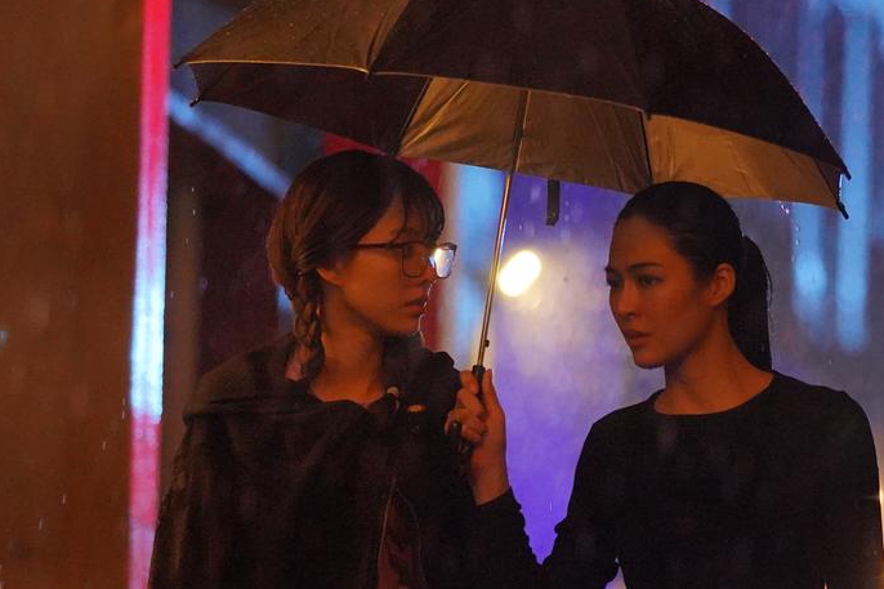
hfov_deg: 6.5
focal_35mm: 317
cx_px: 695
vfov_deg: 4.3
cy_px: 357
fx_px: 7782
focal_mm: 145
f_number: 2.8
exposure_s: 1/320
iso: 6400
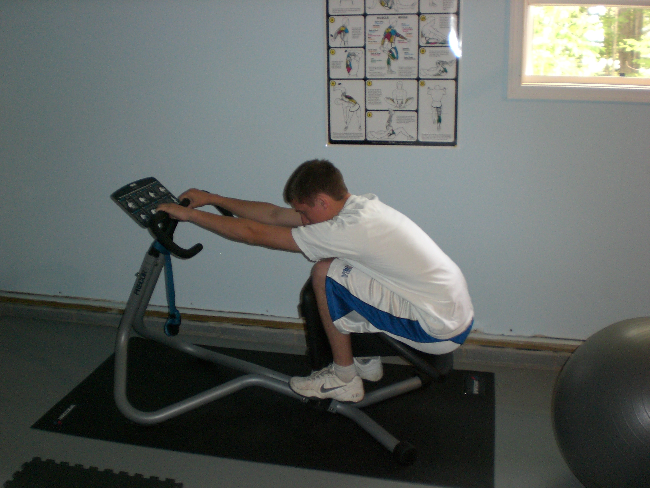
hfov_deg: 49.0
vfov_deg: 37.7
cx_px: 325
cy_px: 244
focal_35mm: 38
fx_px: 714
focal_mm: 6.3
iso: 200
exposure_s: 1/30
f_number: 3.1
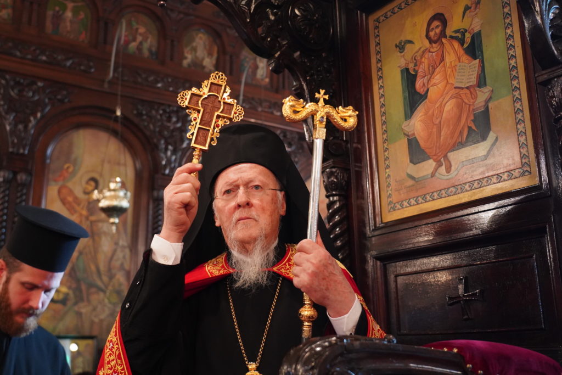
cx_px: 281
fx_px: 593
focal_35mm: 38
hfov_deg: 50.7
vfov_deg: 35.1
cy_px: 188
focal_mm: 38
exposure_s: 1/160
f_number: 4
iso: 5000
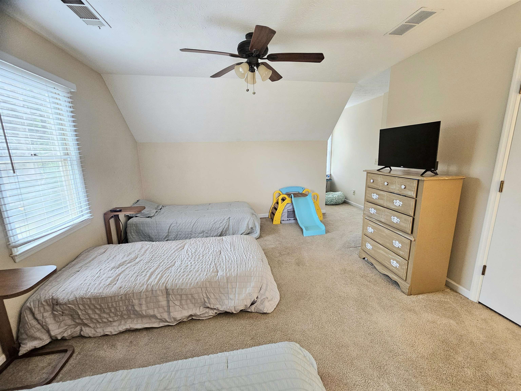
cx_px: 260
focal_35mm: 13
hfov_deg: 106.2
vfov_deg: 89.9
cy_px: 196
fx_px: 196
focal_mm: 2.2
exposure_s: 1/40
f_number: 2.2
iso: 320
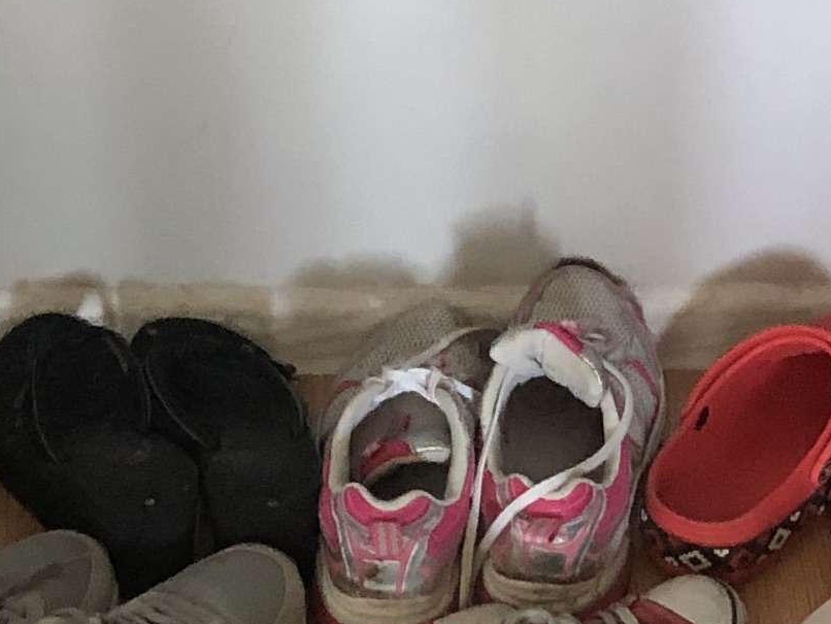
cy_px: 29
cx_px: 738
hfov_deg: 14.0
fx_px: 3362
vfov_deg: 10.5
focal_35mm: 140
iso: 80
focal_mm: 3.99
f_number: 1.8
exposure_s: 1/6
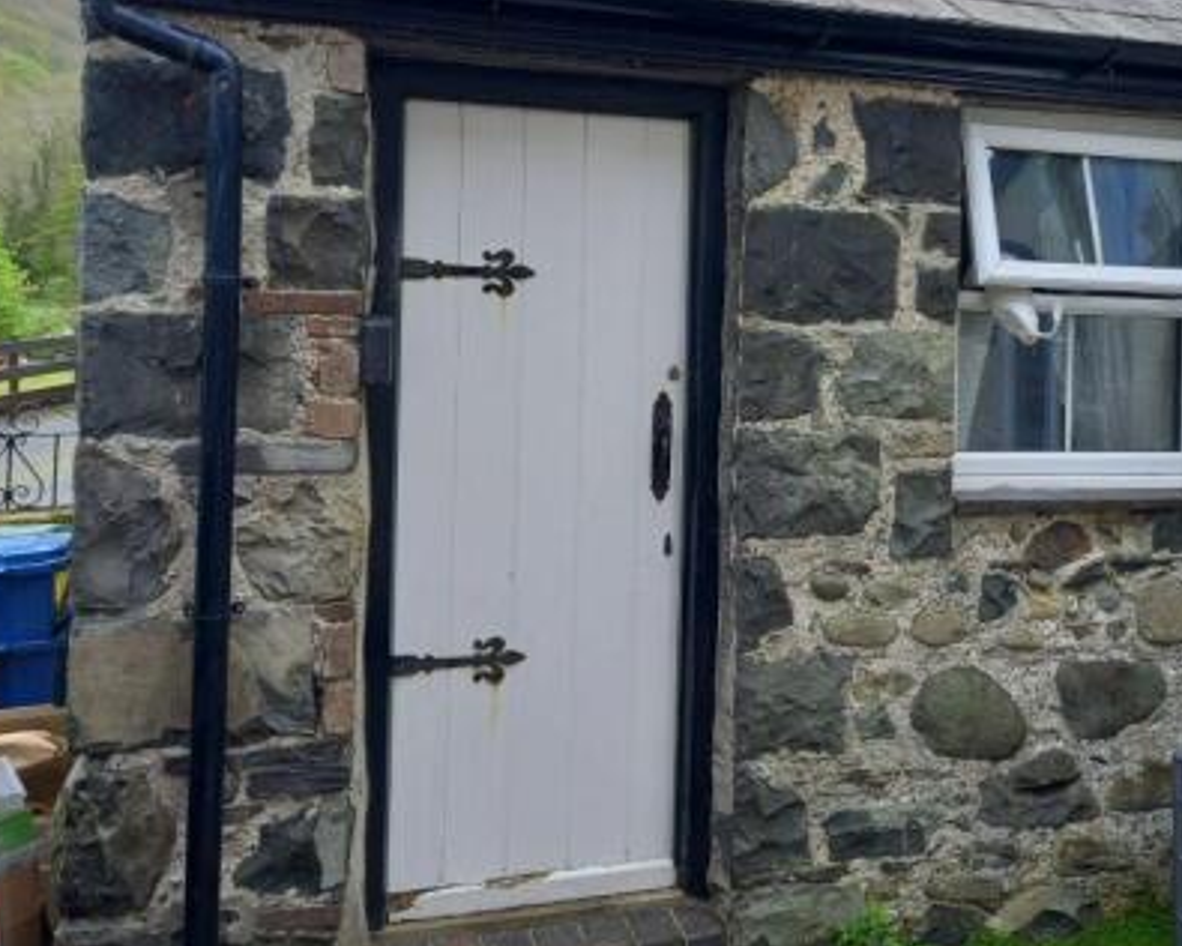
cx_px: 732
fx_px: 1259
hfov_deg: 49.8
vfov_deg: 40.9
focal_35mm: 36
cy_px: 364
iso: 25
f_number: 2
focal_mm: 4.6
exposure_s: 1/104
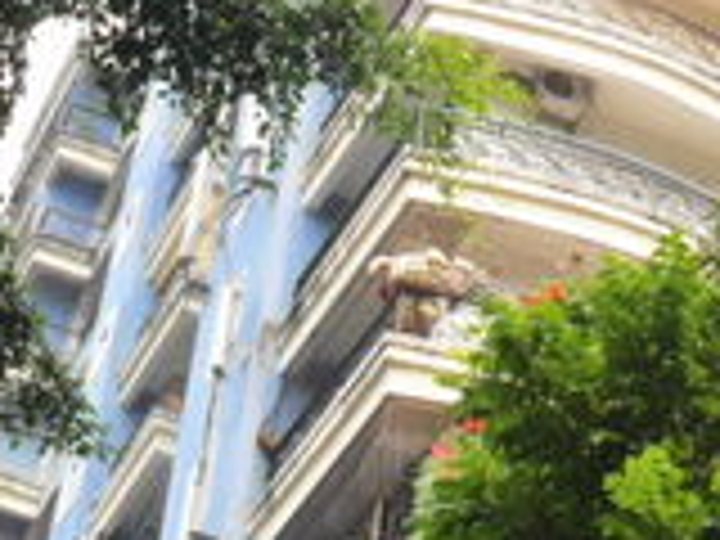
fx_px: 2246
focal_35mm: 108
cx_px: 432
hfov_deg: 18.2
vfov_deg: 13.7
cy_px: 378
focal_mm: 4.9
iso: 100
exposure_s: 1/500
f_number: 3.5
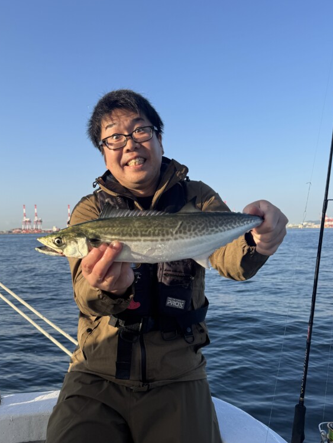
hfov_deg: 44.2
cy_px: 226
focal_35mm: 32
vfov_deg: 56.8
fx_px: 410
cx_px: 166
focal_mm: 6.76
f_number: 1.78
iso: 80
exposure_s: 1/2959
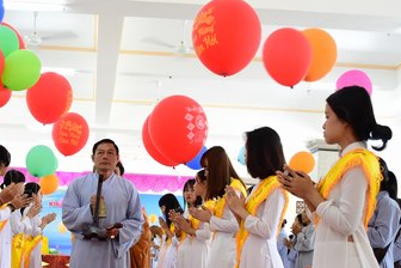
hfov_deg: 34.0
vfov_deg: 23.1
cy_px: 214
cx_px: 113
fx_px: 646
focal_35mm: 58
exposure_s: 1/50
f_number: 3.5
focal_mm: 20
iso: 1000
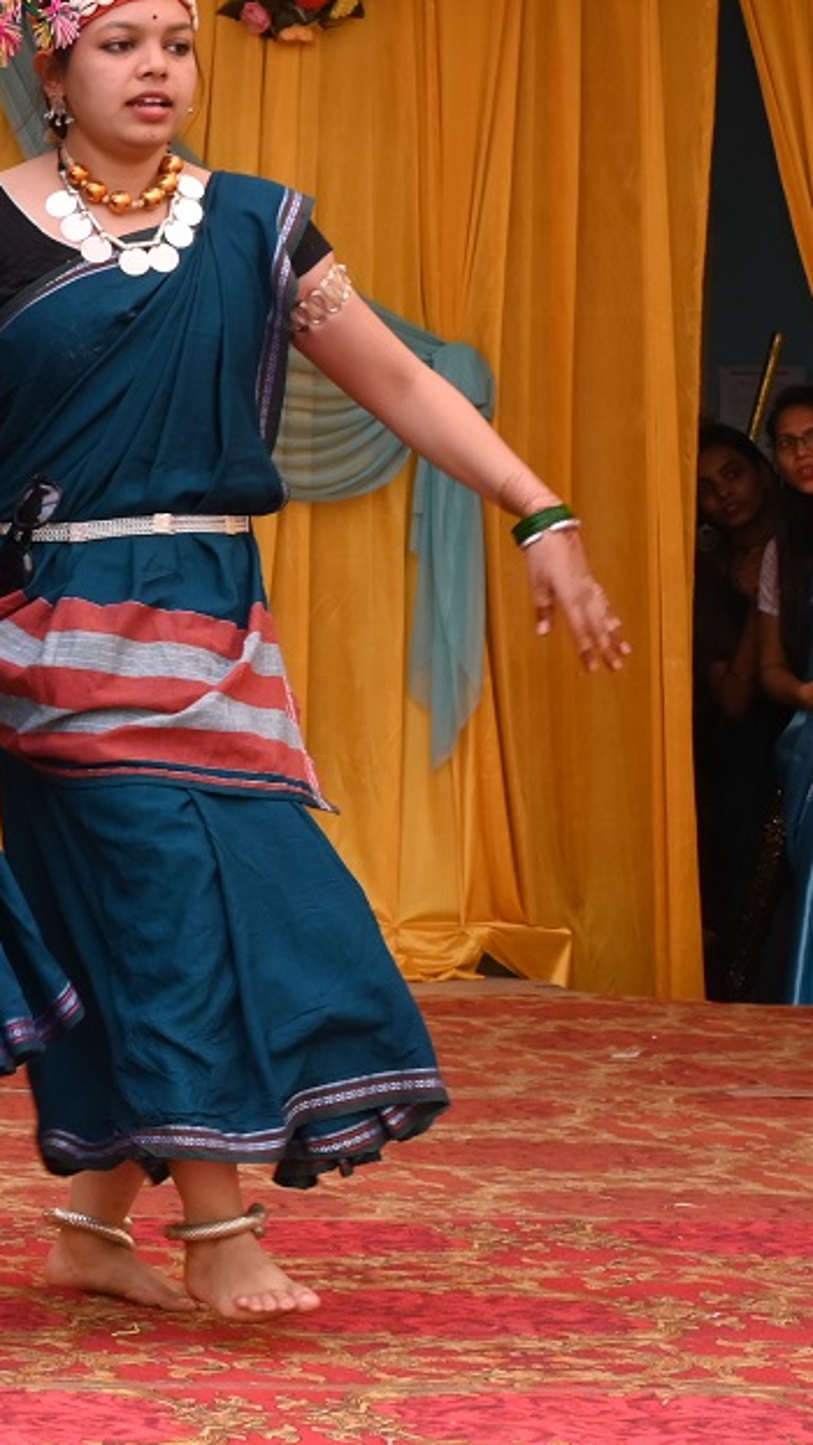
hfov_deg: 9.4
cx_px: -1074
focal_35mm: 116
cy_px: 499
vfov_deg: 18.4
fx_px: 4444
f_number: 7.1
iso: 1000
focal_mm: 38
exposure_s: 1/200
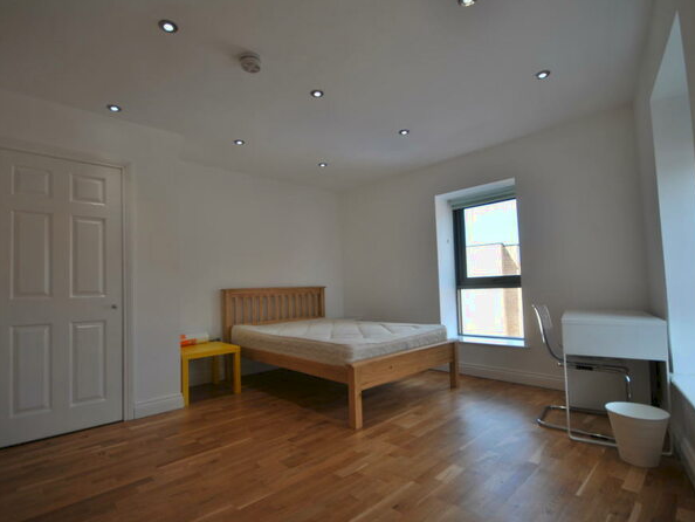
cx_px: 332
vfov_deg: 74.7
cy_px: 272
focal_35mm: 17
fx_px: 341
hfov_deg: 90.9
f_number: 4
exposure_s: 1/160
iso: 100
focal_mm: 10
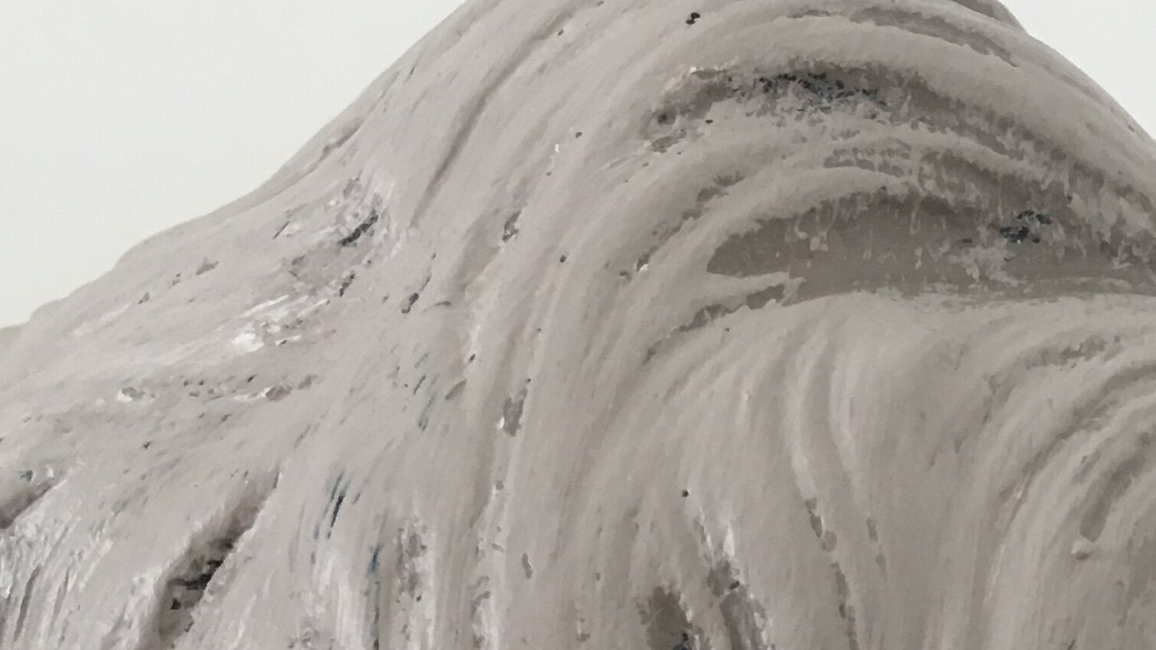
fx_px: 2575
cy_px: 1161
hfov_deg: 25.2
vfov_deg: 13.0
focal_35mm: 84
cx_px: 764
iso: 100
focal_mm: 4.15
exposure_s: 1/33
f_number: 2.2
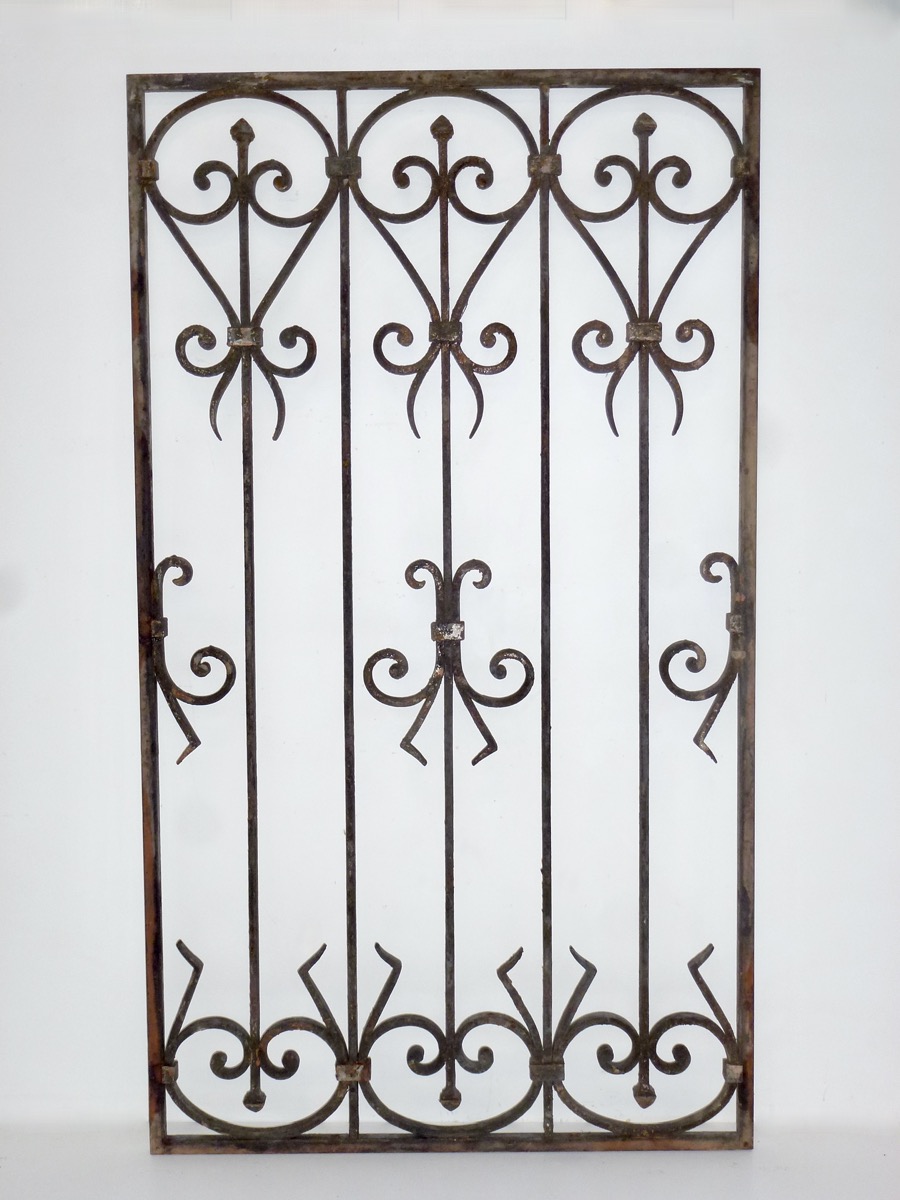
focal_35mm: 45
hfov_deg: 32.2
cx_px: 450
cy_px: 600
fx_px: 1560
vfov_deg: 42.1
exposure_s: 1/60
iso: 250
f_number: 4
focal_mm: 8
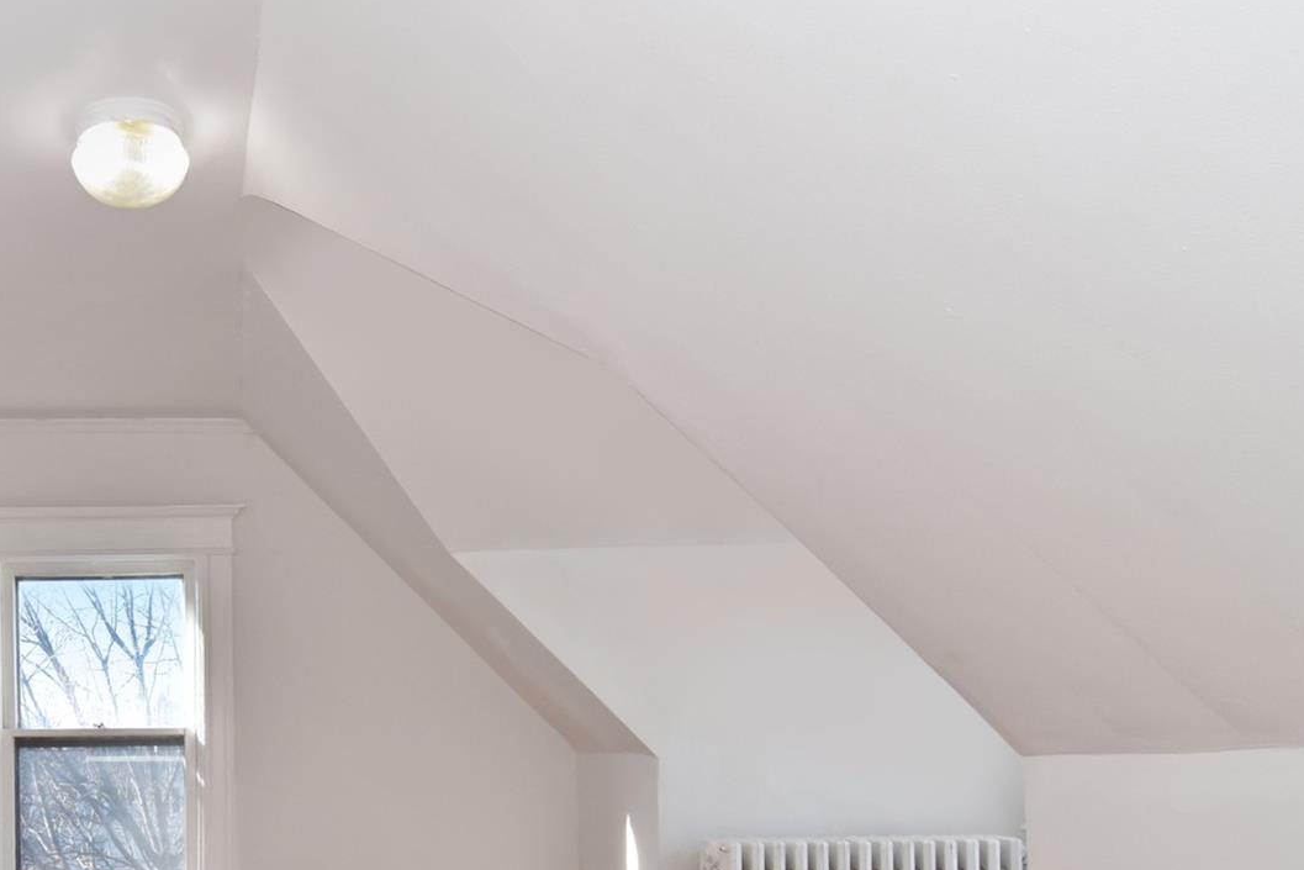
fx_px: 1158
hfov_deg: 53.7
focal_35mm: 32
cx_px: 213
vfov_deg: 39.0
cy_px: 739
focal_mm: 11
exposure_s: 1/100
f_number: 11
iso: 640
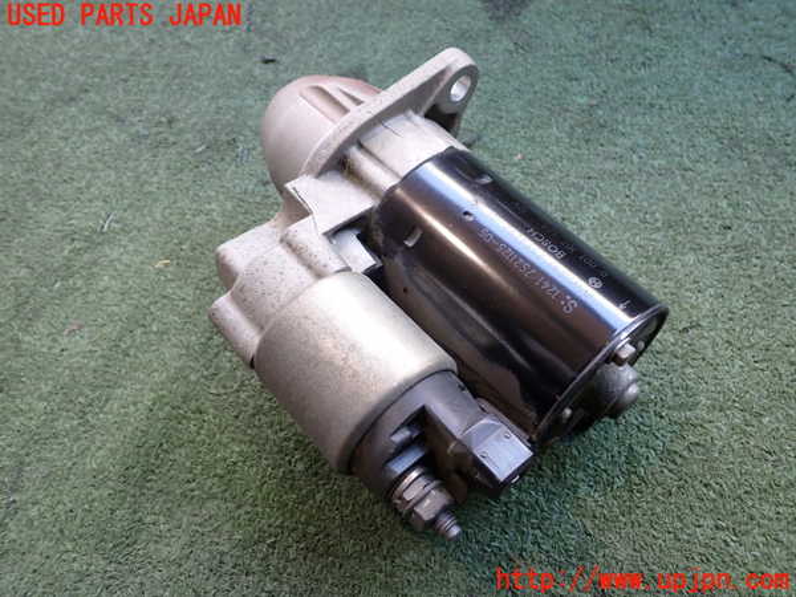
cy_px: 298
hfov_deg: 60.0
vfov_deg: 46.8
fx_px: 690
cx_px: 398
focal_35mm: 30
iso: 200
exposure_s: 1/60
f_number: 2.3
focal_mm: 5.4
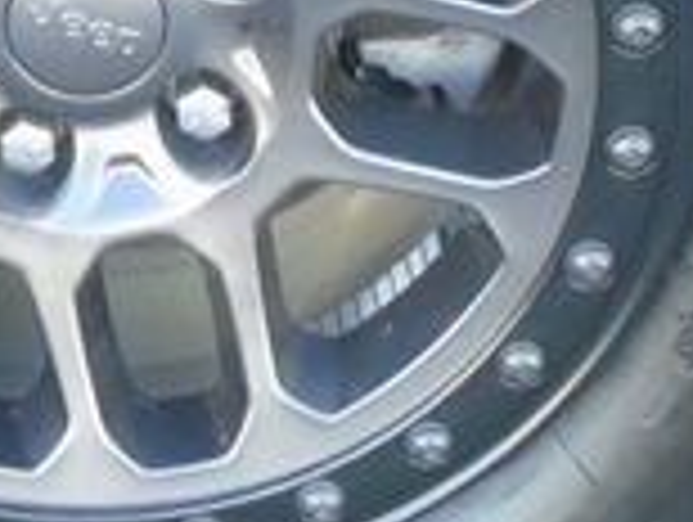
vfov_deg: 13.3
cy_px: -126
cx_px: 104
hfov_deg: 18.0
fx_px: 2165
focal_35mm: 108
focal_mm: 4.6
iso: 320
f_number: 3.2
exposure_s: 1/30
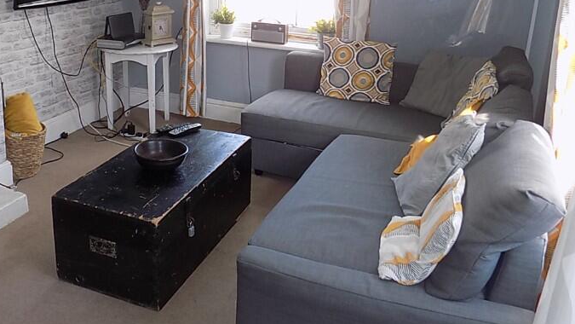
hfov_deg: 51.5
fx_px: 579
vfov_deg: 30.8
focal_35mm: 38
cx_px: 180
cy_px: 89
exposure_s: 1/30
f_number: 3.1
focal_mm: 4
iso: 80
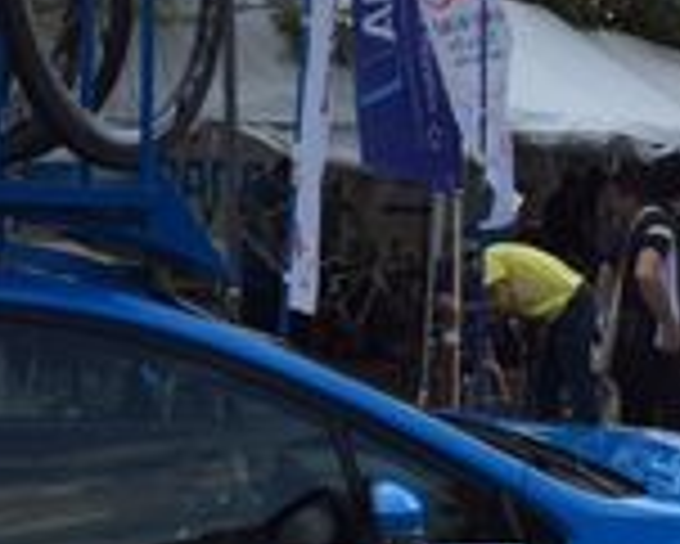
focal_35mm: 75
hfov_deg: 24.7
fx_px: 1510
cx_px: 608
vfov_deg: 20.4
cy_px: 207
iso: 32
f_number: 2.2
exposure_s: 1/1799
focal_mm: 4.15
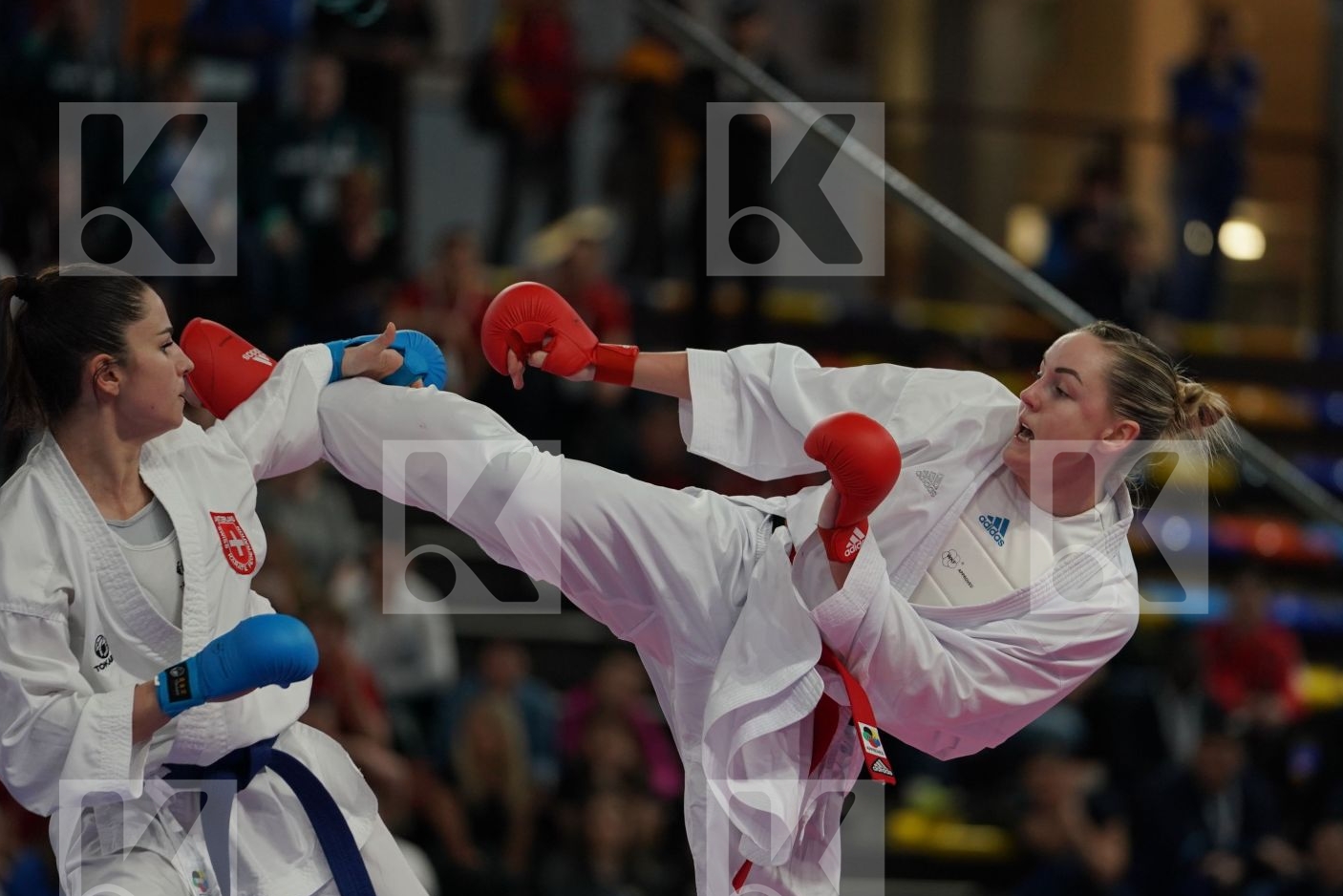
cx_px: 796
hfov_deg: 8.0
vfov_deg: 5.4
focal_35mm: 256
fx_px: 9552
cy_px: 527
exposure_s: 1/1000
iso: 1000
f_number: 2.8
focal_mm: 200
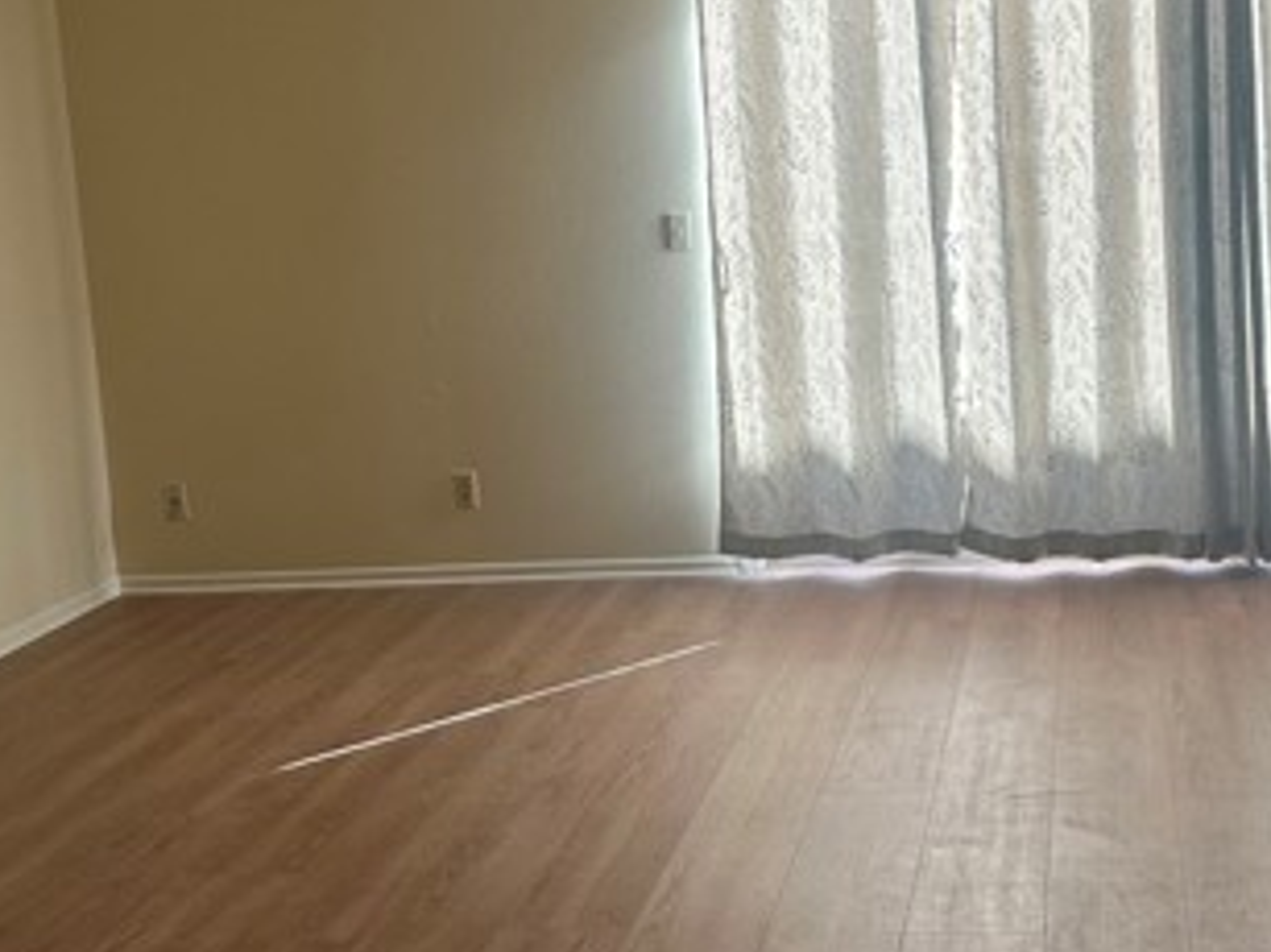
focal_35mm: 50
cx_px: 849
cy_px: 315
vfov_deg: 28.9
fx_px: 1835
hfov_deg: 37.8
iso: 125
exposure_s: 1/121
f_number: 1.78
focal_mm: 6.86
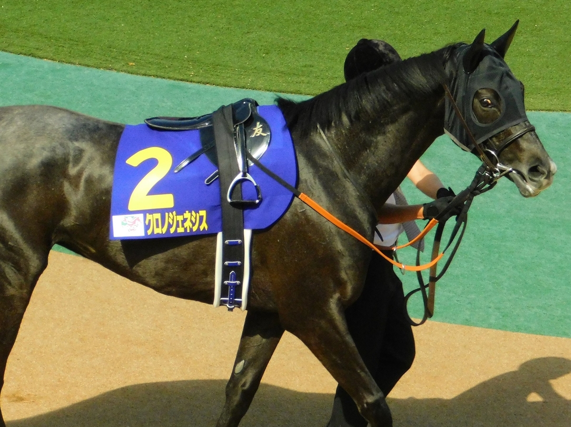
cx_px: 286
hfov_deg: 9.8
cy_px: 214
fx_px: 3331
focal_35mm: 202
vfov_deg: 7.3
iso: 800
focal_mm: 35.9
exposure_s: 1/500
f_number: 10.8
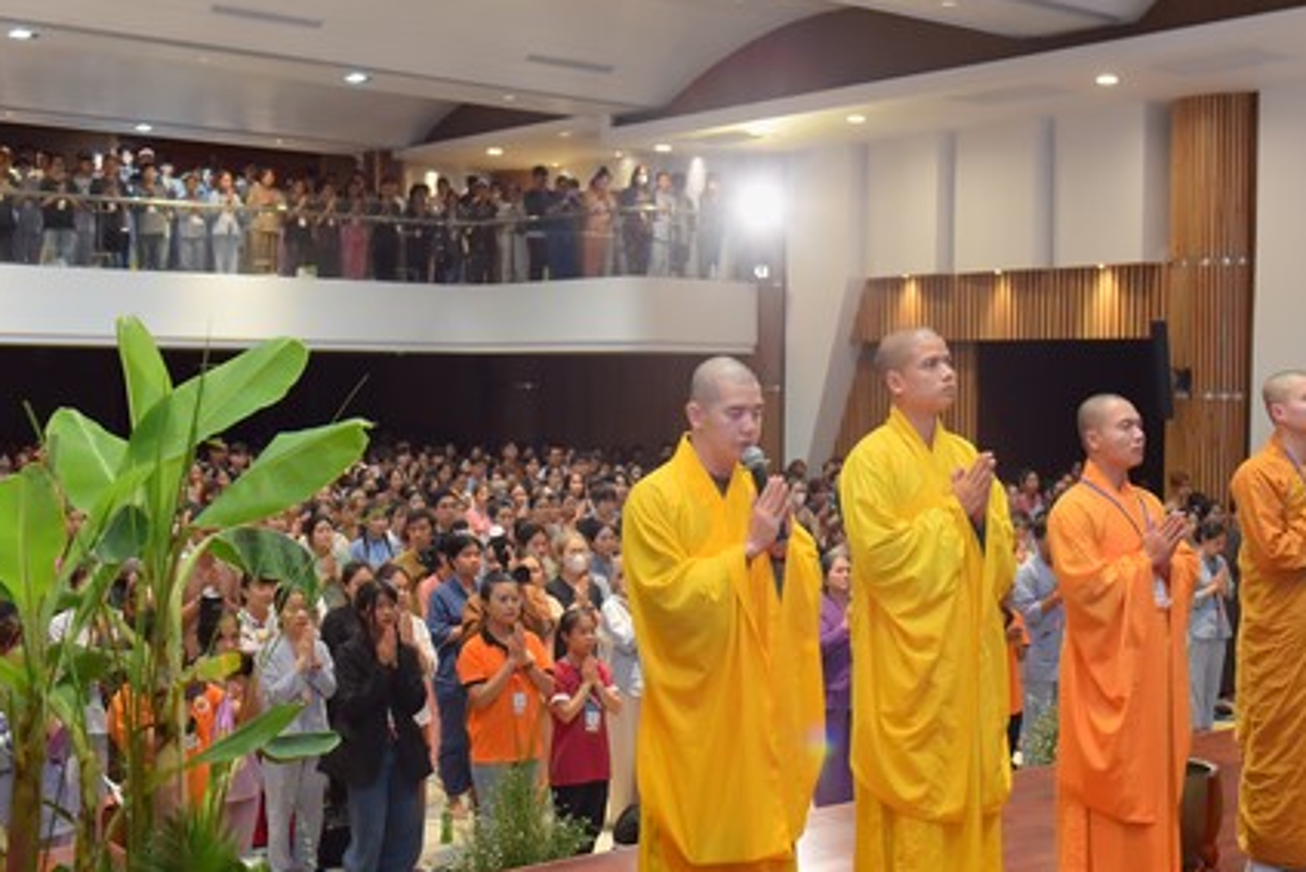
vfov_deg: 27.5
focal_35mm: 49
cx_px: 785
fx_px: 1778
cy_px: 485
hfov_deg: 40.2
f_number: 3.5
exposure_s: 1/125
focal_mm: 32
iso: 1250
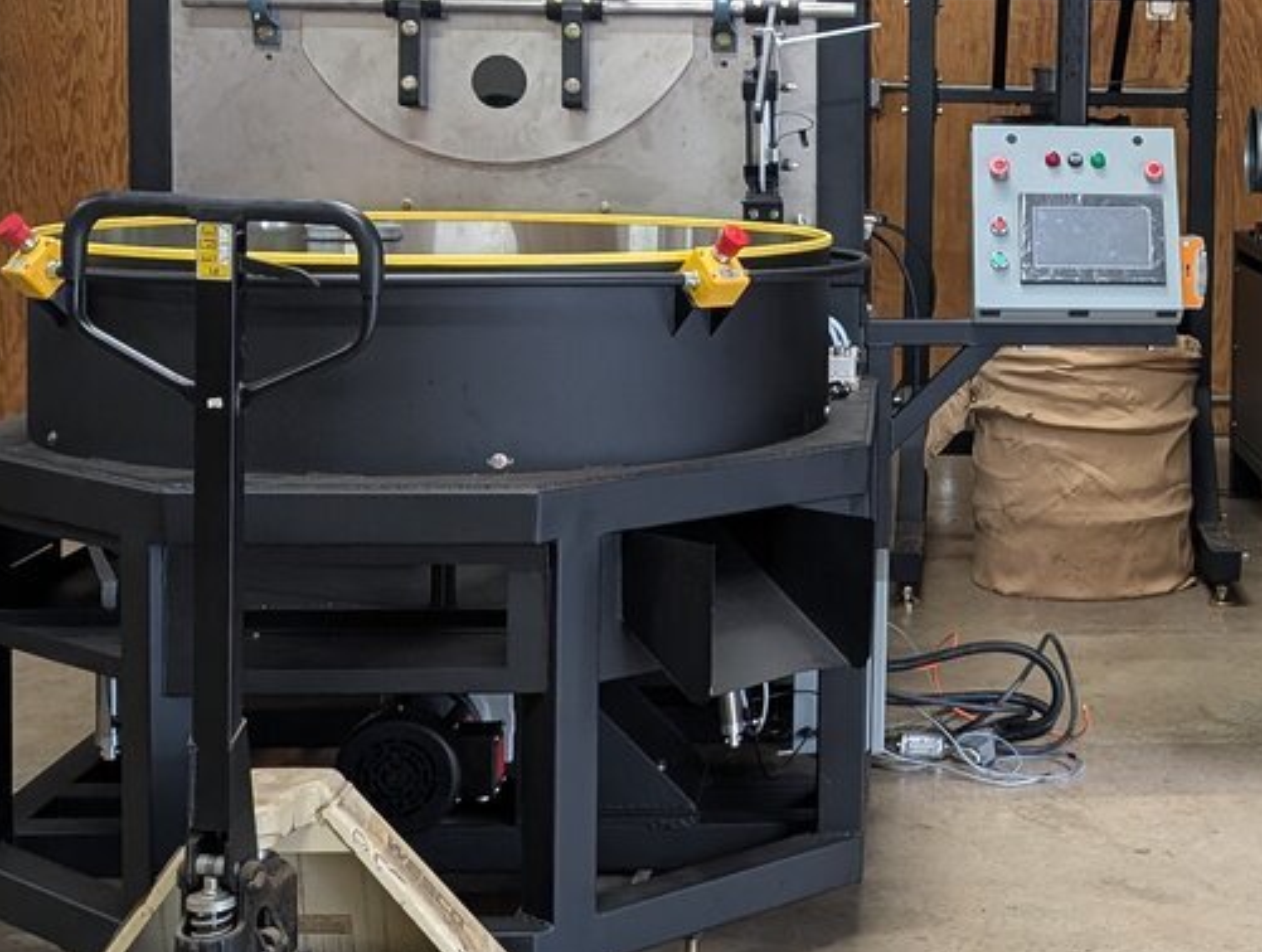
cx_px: 1197
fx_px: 2448
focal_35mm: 67
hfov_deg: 27.6
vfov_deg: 21.8
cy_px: 237
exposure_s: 1/30
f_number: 1.68
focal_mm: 6.9
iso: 127
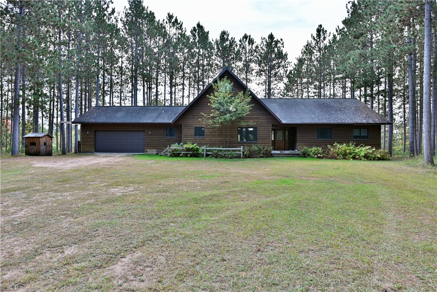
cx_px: 218
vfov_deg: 57.2
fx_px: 267
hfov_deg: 78.6
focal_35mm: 22
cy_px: 146
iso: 100
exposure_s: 1/160
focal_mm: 22
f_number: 5.6
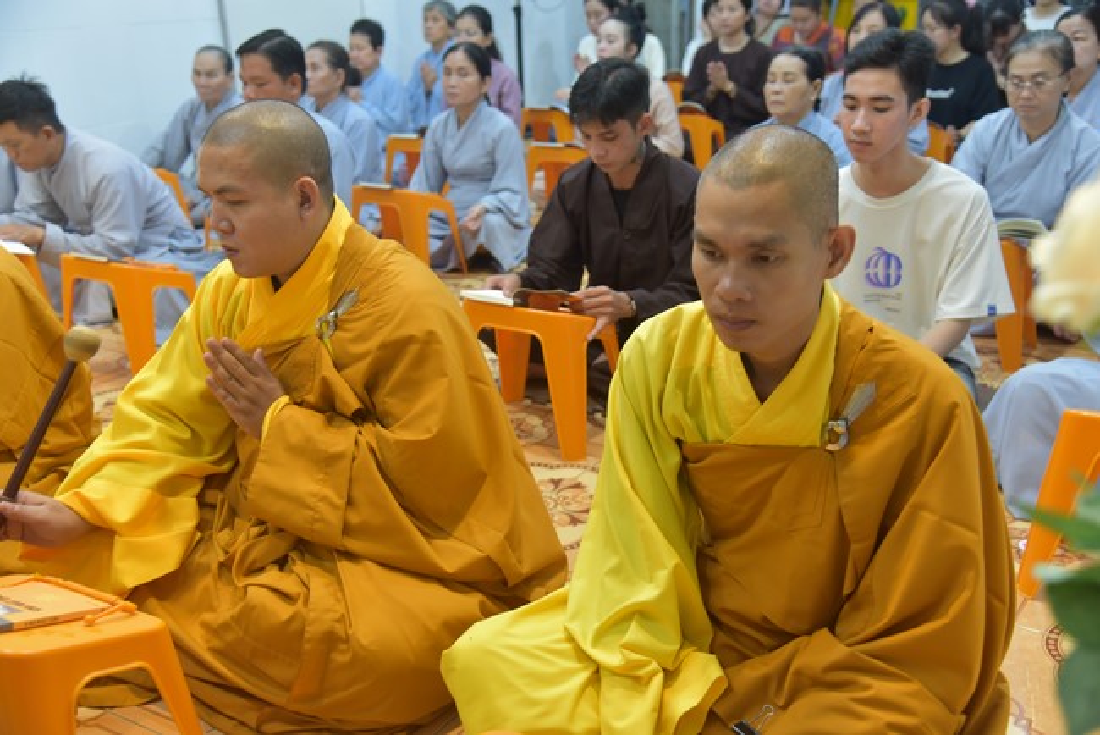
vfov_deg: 33.4
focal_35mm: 40
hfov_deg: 48.4
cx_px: 550
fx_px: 1223
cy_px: 368
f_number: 4
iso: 1100
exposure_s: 1/60
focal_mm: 40
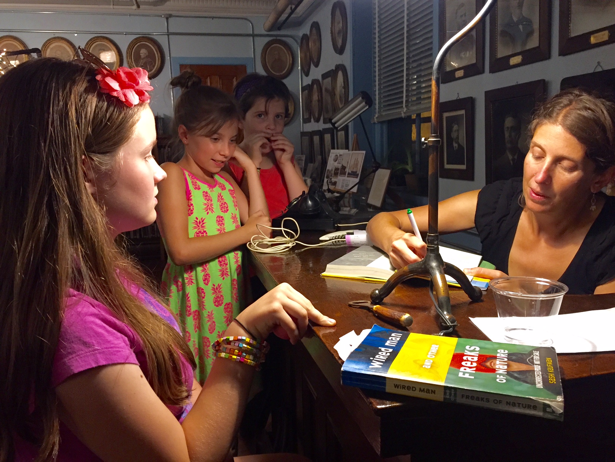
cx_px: 308
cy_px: 231
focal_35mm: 29
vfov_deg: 48.2
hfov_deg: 61.7
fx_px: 515
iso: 160
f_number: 2.2
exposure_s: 1/30
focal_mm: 4.15
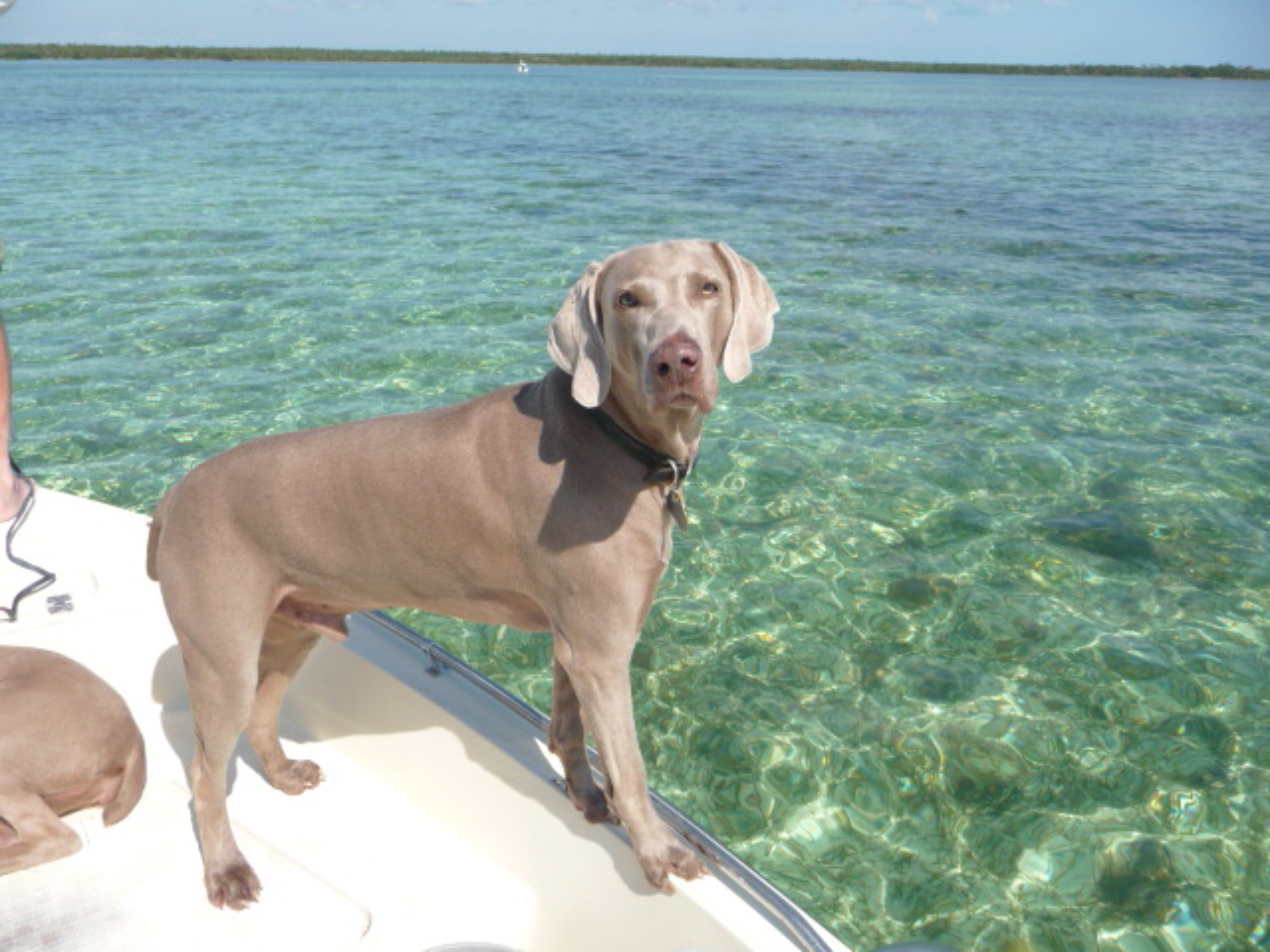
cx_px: 635
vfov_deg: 49.7
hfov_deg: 63.4
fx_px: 1027
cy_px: 476
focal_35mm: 28
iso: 100
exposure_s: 1/250
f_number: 8
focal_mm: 4.7
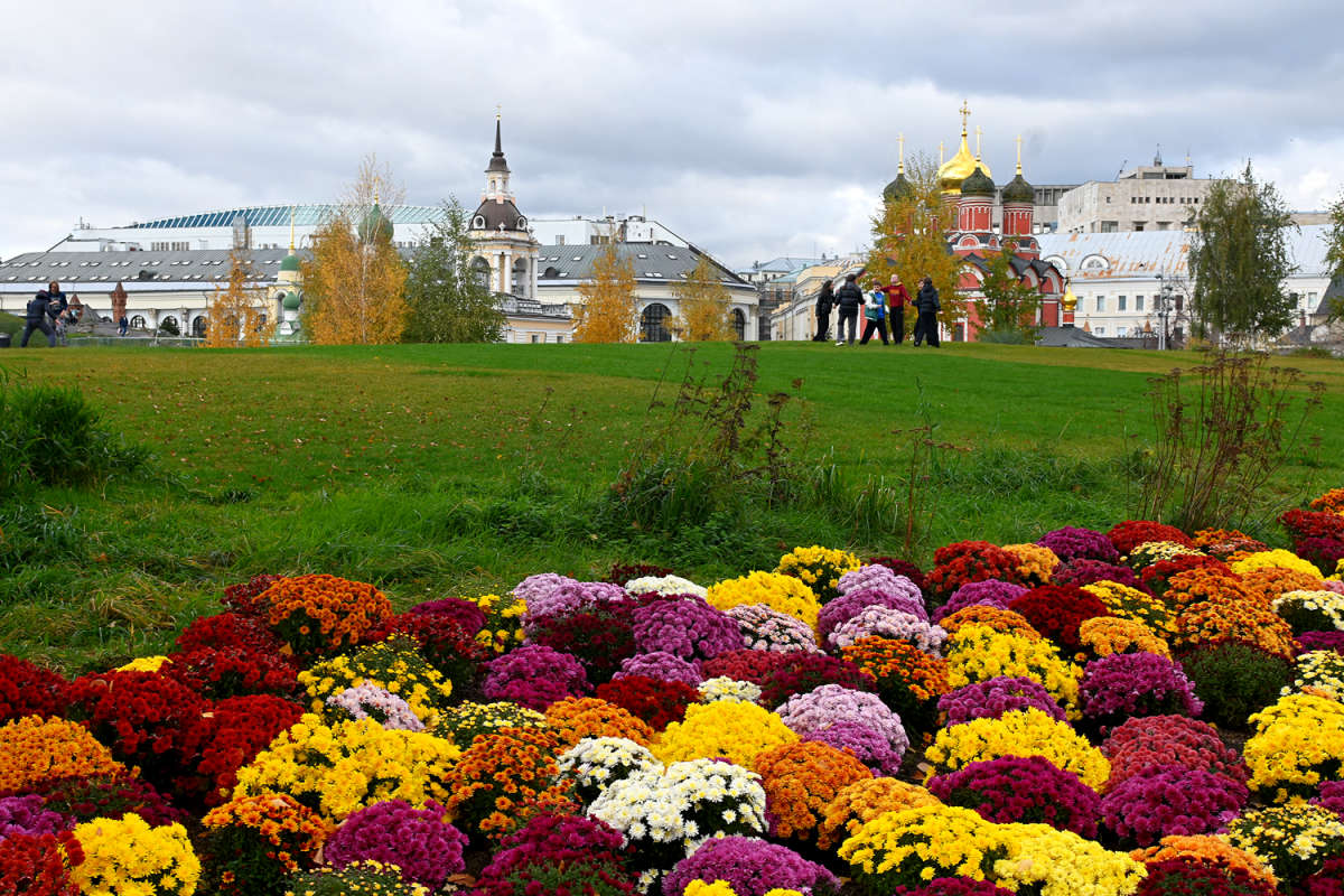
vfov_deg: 27.3
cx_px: 672
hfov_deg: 40.0
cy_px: 448
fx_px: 1848
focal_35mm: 50
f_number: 8
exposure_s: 1/60
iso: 100
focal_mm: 33
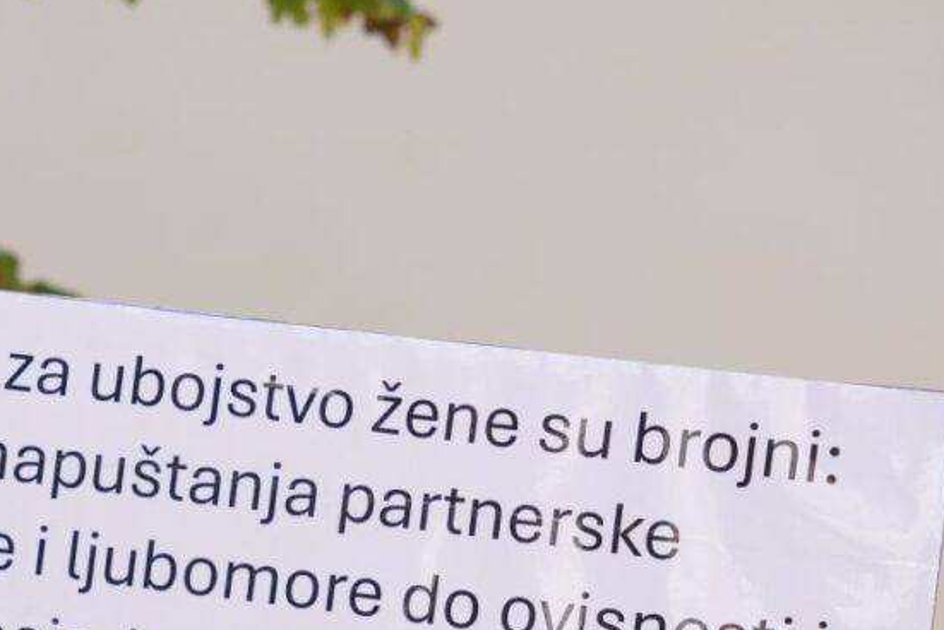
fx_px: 3832
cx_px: 224
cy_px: 575
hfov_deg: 14.0
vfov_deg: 9.4
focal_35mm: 146
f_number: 3.5
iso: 100
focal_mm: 42.6
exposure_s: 1/320
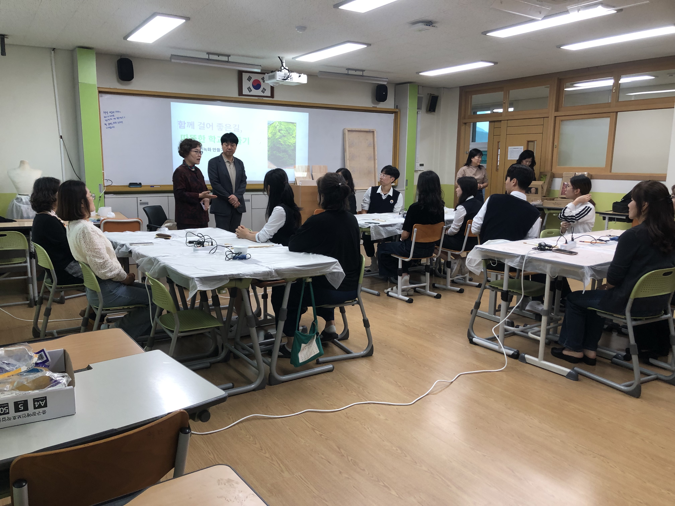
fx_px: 546
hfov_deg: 63.4
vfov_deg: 49.7
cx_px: 338
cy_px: 253
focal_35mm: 28
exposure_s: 1/30
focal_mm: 4
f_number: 1.8
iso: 25
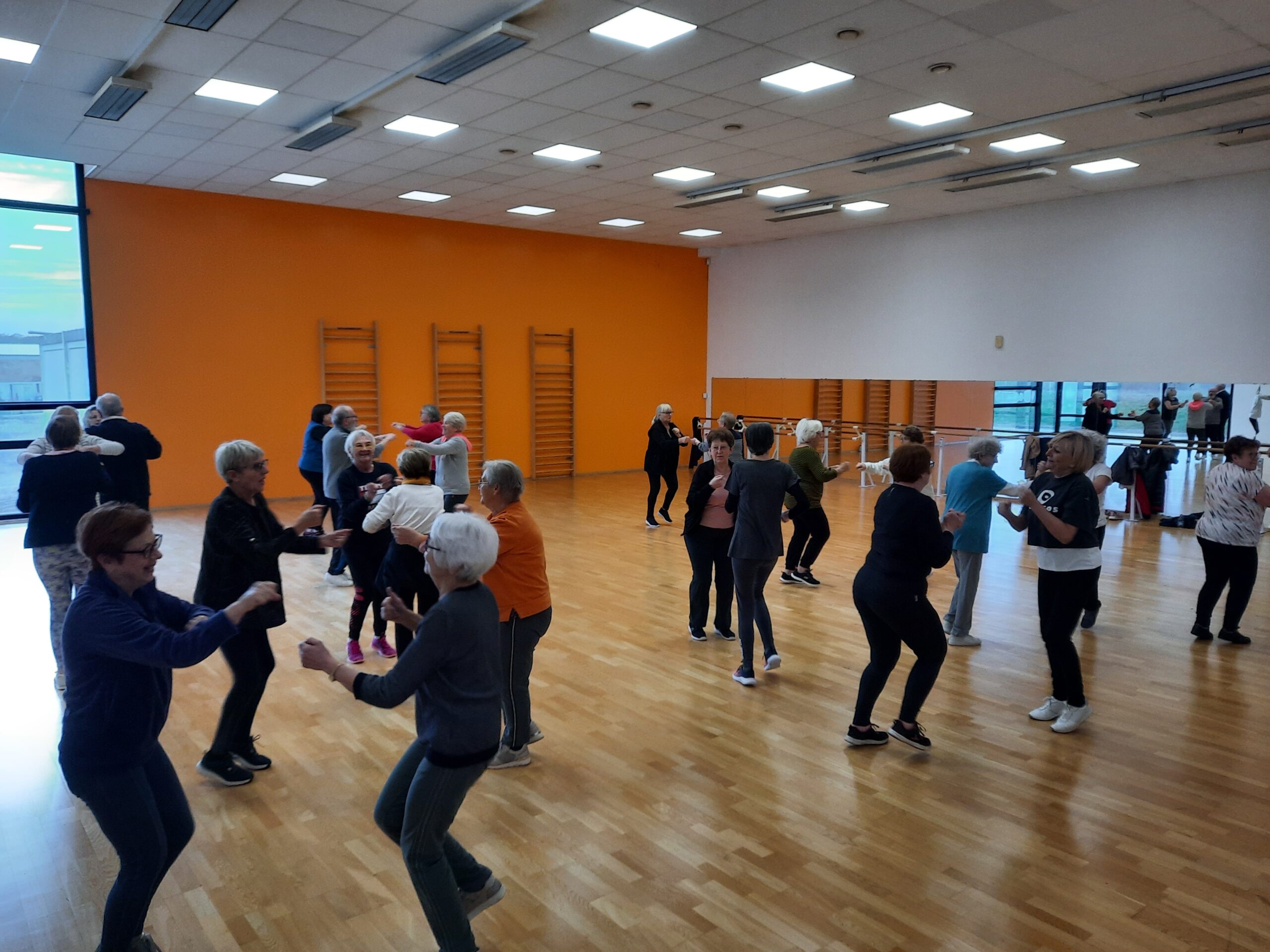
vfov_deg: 54.9
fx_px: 917
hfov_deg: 69.4
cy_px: 476
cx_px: 635
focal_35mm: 25
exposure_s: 1/60
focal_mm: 4.6
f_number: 2
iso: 200
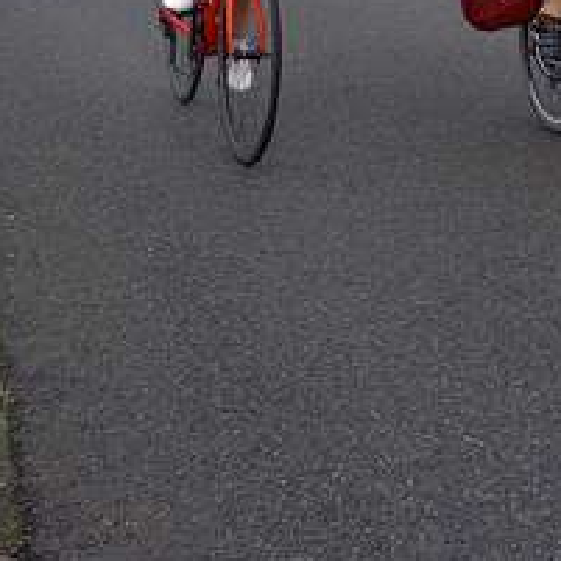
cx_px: 396
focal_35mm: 66
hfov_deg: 25.9
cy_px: -181
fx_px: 1210
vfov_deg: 23.0
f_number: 2
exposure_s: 1/631
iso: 50
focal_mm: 4.6
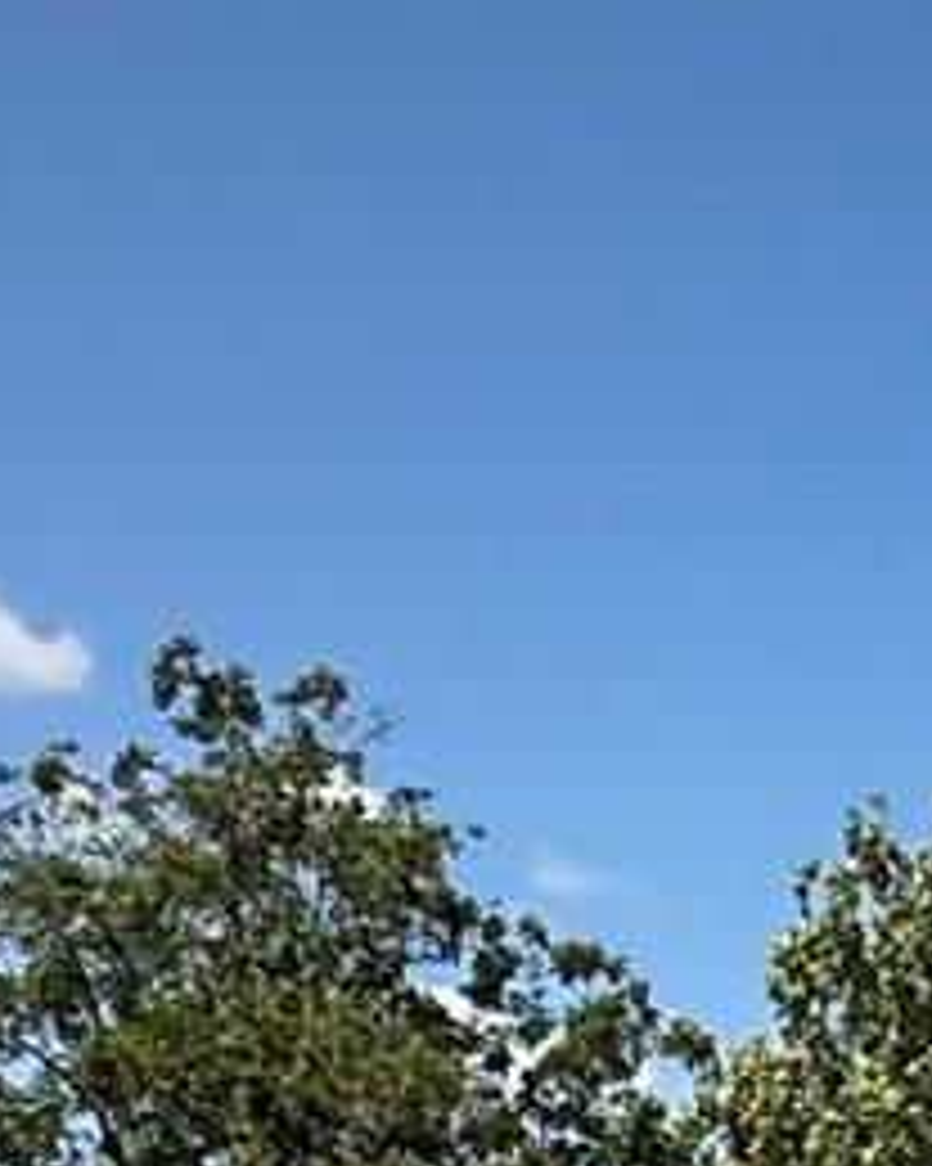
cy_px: 1940
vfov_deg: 15.8
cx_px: 1702
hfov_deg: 12.9
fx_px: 3726
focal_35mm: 108
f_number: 2.2
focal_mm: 2.22
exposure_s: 1/1795
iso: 50
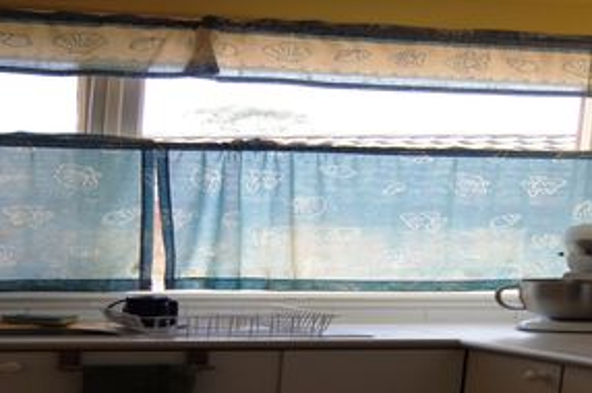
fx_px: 1215
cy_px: 322
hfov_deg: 27.2
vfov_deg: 18.2
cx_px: 387
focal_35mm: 74
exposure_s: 1/60
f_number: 5
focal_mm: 30
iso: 100
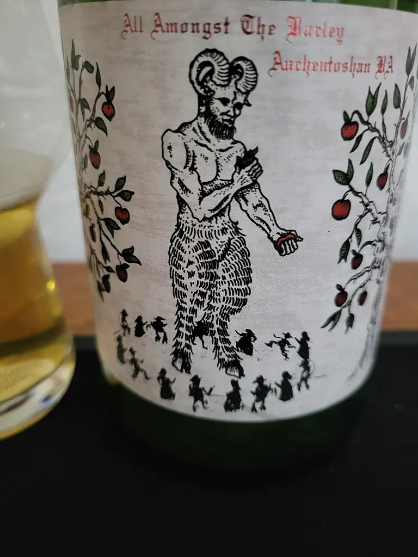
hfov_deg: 53.1
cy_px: 278
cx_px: 209
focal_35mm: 26
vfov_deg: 67.3
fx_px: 419
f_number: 1.8
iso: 1000
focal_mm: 5.4
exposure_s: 1/25
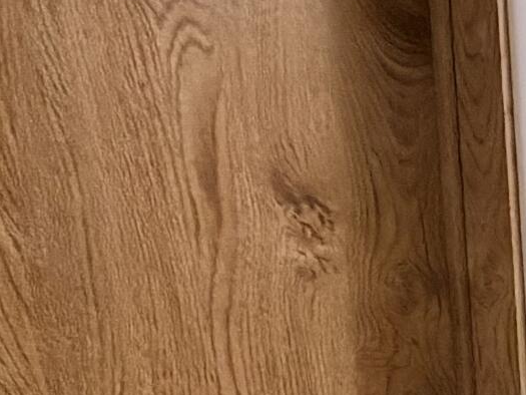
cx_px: 1245
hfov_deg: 15.1
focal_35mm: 80
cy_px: 871
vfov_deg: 14.2
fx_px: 1216
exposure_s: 1/60
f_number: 2.2
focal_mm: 2.22
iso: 200
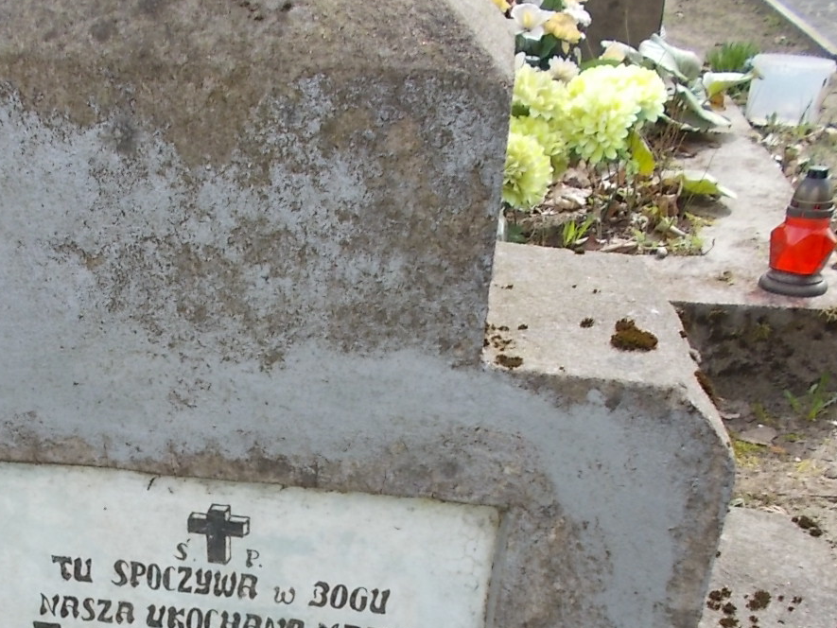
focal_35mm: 47
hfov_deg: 39.1
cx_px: 185
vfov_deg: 29.9
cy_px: 534
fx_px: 1137
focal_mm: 4.6
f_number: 3.2
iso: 80
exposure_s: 1/250
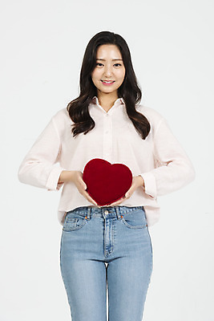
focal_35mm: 155
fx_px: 1381
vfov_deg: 13.2
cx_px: 107
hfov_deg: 8.9
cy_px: 160
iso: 100
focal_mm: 155
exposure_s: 1/125
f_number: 13
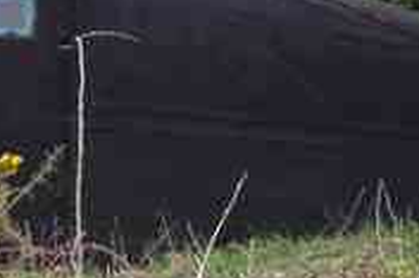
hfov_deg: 2.2
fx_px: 10884
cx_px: 104
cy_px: 133
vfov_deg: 1.5
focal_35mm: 936
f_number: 9
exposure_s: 1/160
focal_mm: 110
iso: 1600
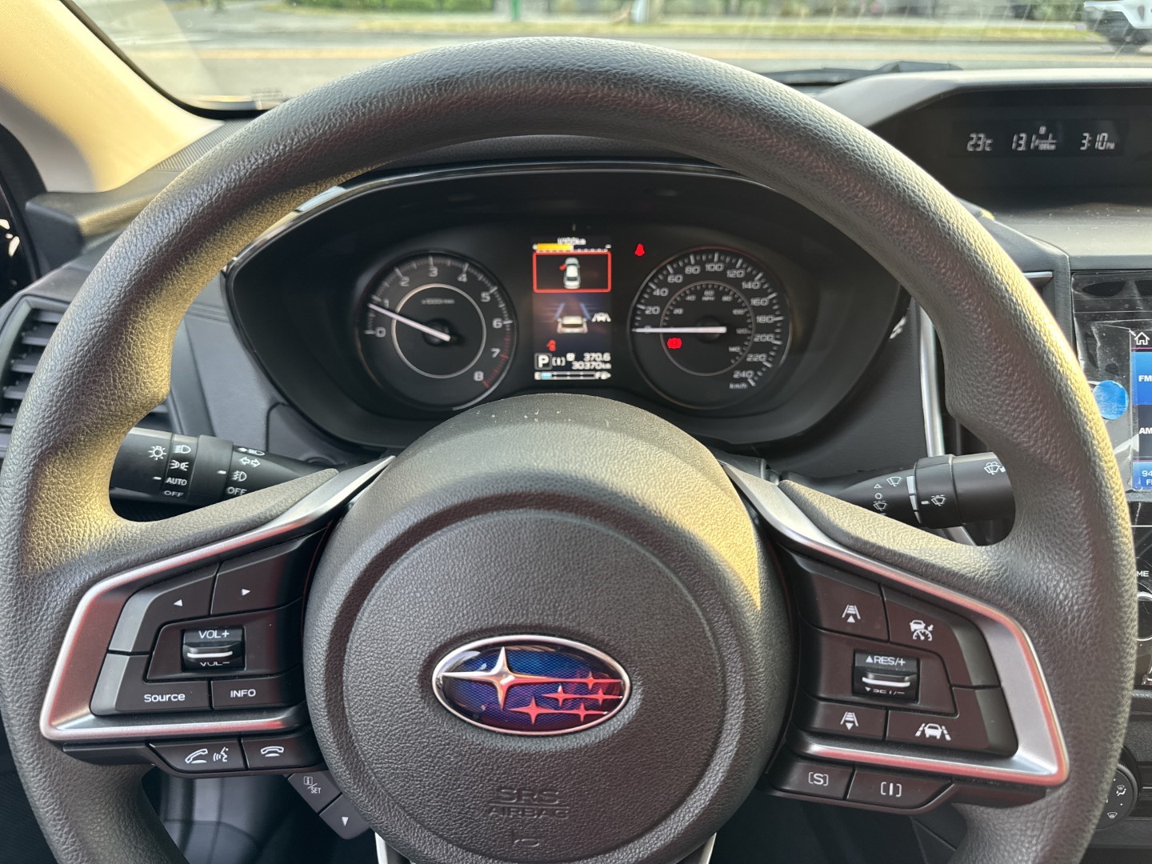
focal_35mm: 24
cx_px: 576
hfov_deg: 71.6
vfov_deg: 56.8
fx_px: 799
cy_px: 432
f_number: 1.78
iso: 160
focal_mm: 6.76
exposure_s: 1/121
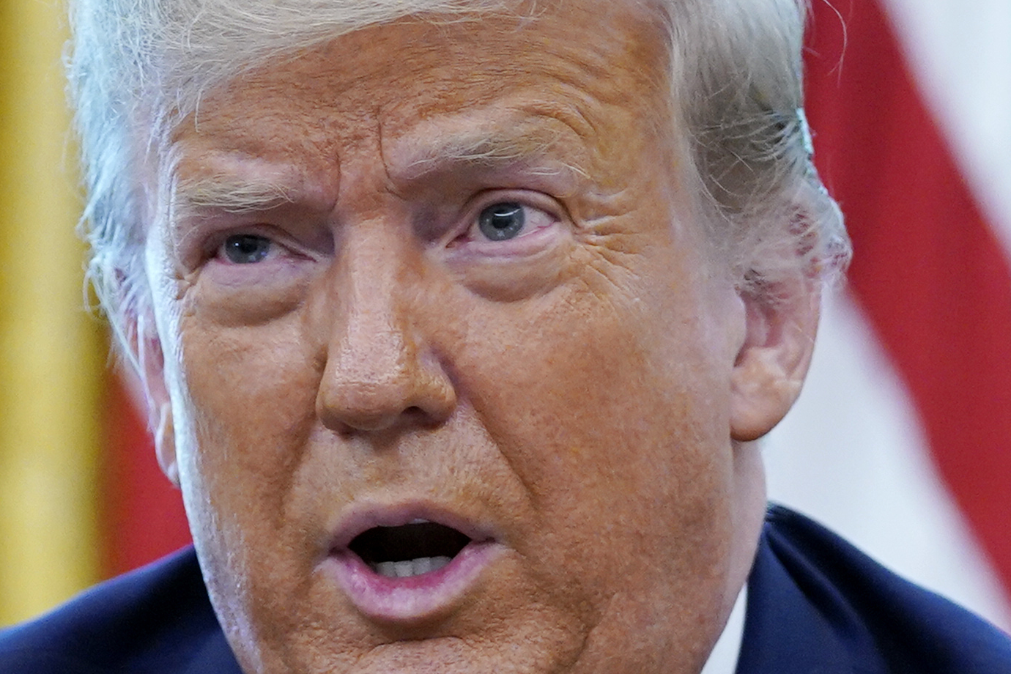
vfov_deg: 2.8
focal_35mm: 487
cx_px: 432
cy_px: 1012
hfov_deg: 4.2
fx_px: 13676
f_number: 2.8
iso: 3200
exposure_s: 1/250
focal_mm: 112
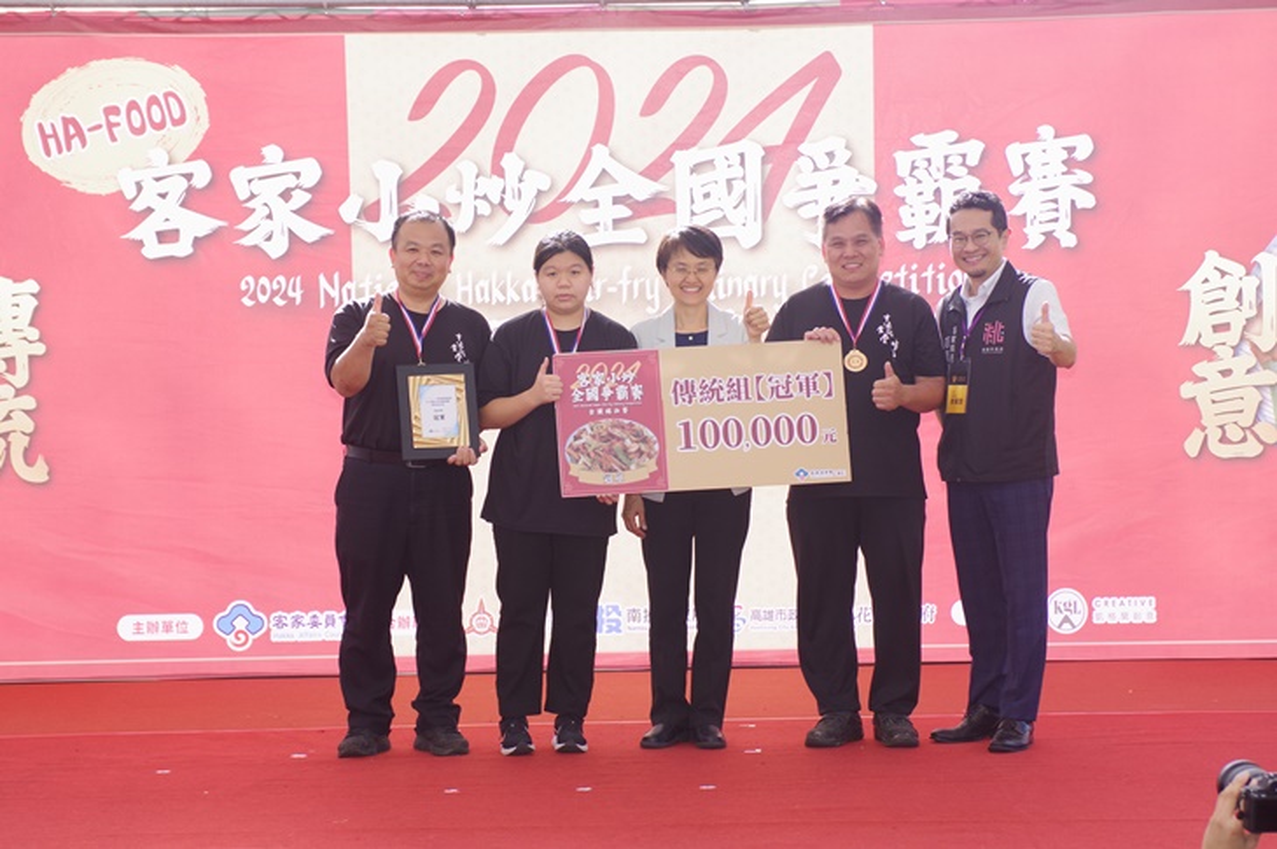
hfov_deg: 19.5
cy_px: 424
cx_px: 638
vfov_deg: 13.0
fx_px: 3720
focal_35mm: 105
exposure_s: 1/180
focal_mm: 70
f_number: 5.6
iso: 400
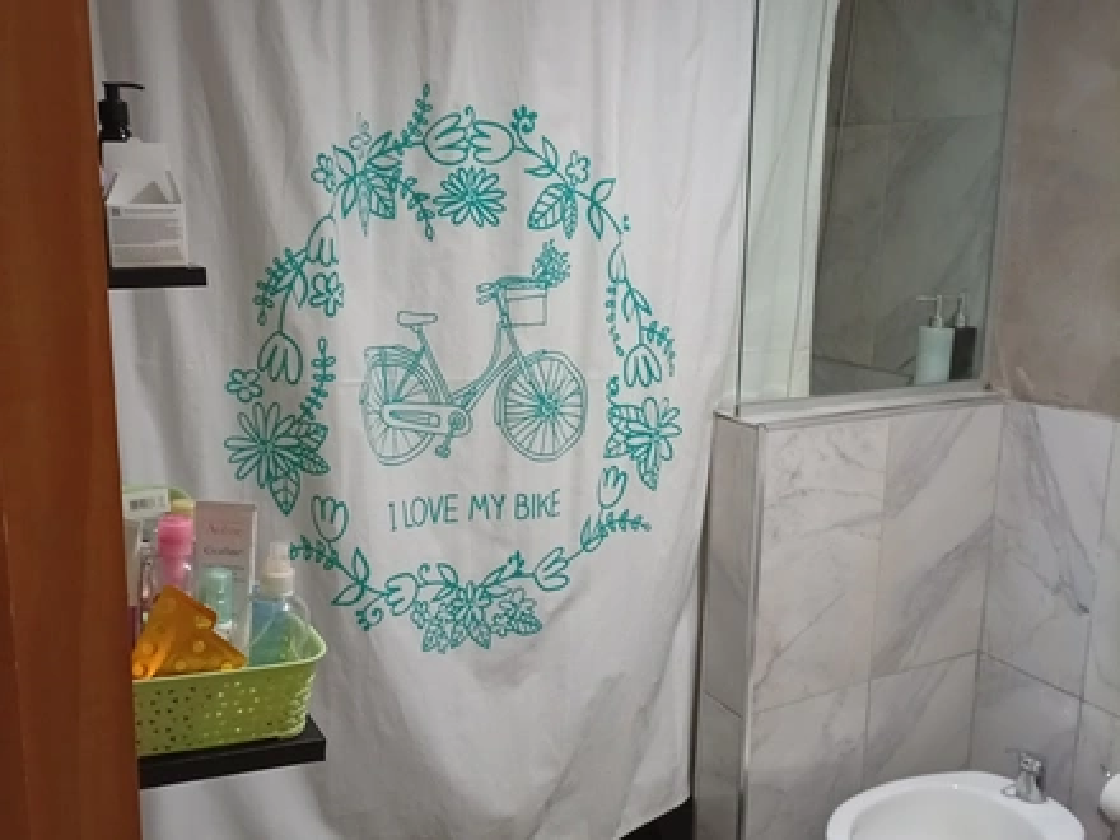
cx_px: 560
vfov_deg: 51.4
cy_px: 420
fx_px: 874
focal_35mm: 27
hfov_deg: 65.3
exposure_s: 1/33.3
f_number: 1.8
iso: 482
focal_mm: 3.84
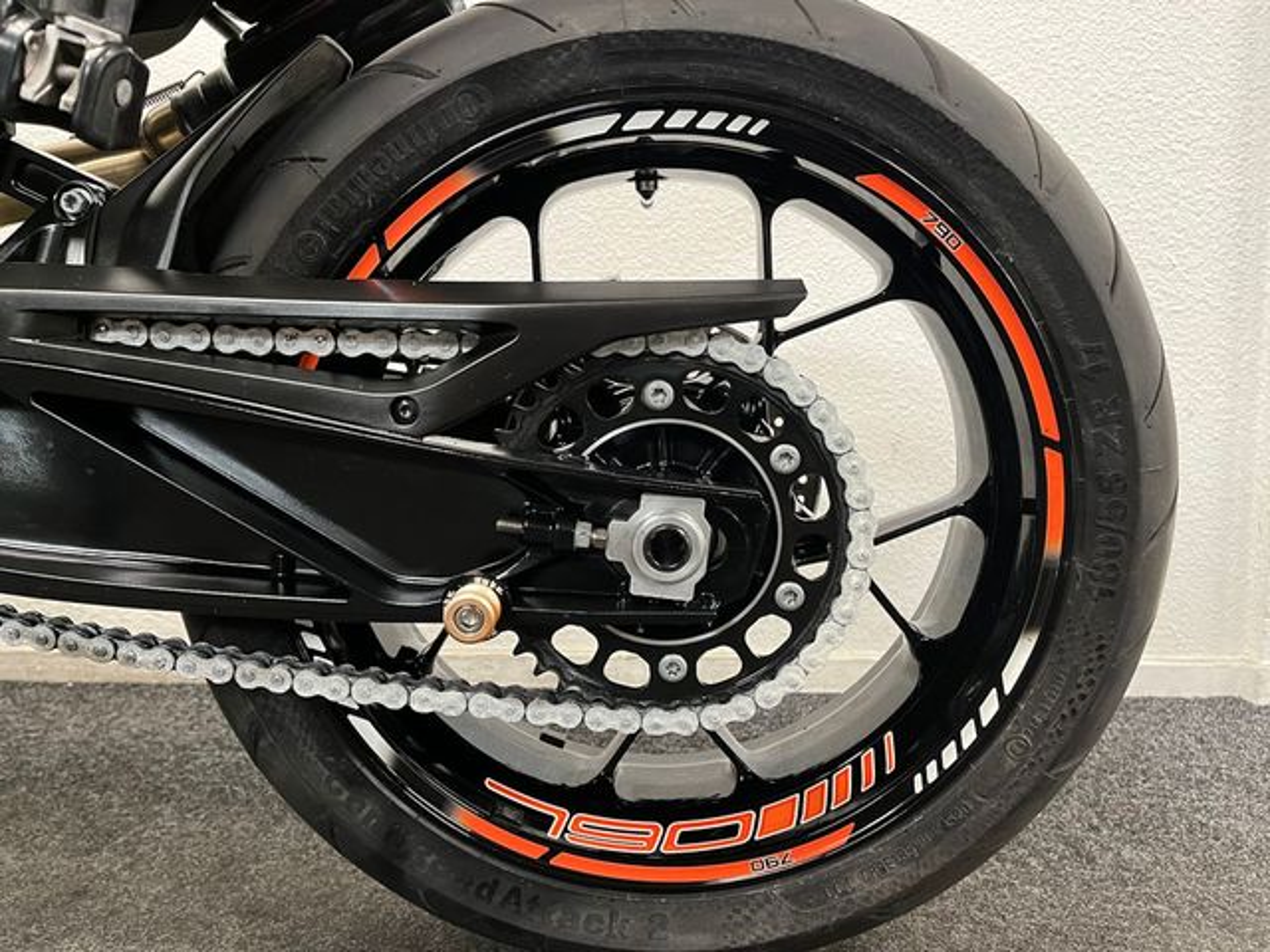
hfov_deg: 67.3
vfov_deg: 53.1
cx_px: 635
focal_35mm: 26
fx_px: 954
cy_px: 476
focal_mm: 5.1
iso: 320
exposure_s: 1/50
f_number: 1.6
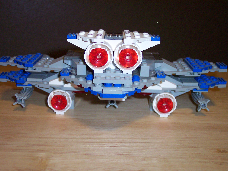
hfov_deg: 37.5
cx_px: 114
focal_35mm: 51
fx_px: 336
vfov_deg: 28.5
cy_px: 86
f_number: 3.4
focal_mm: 10.7
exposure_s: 1/30
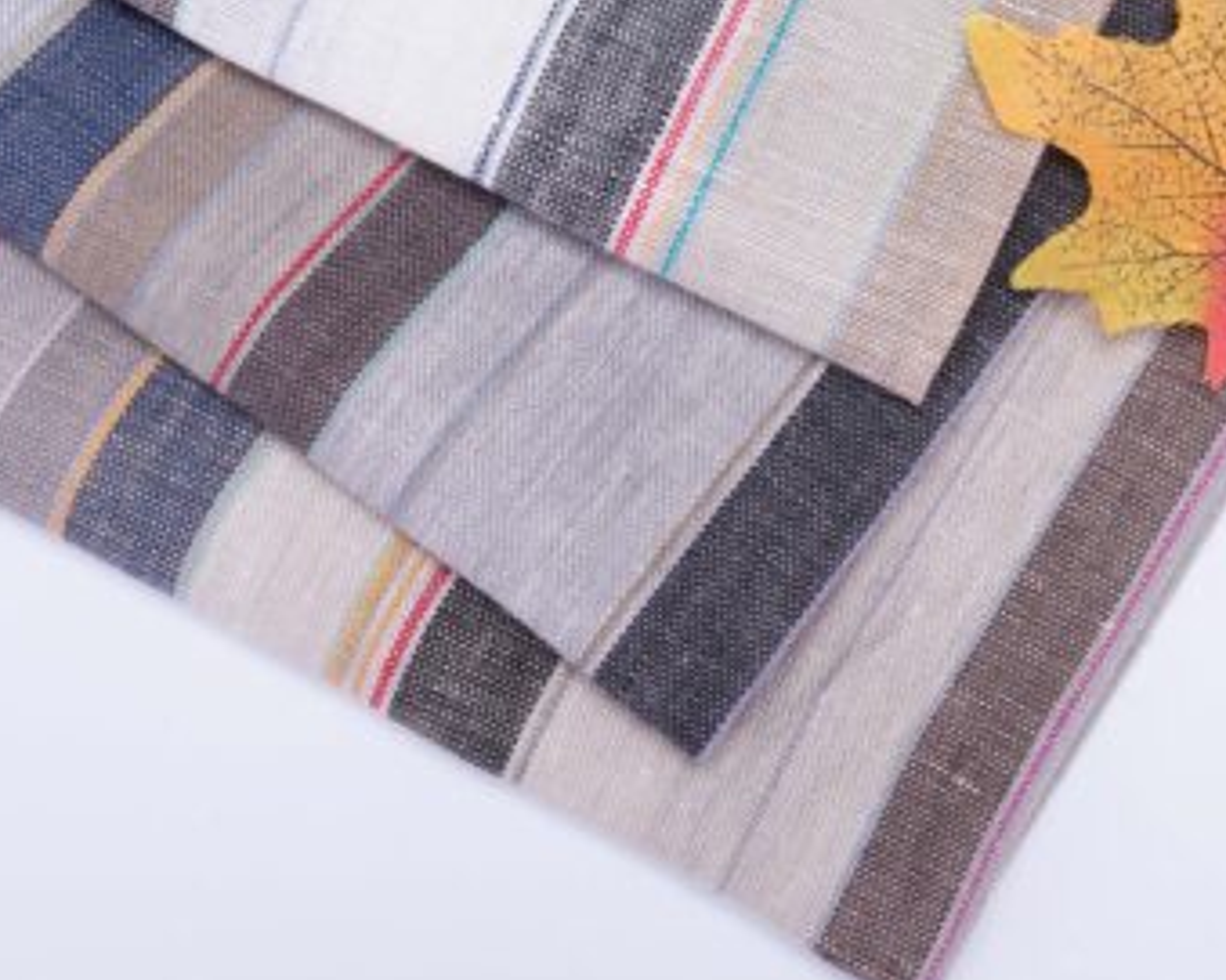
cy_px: 479
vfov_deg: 21.1
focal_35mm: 73
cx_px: 864
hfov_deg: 26.0
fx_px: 2637
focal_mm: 35
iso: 100
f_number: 11
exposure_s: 1/125
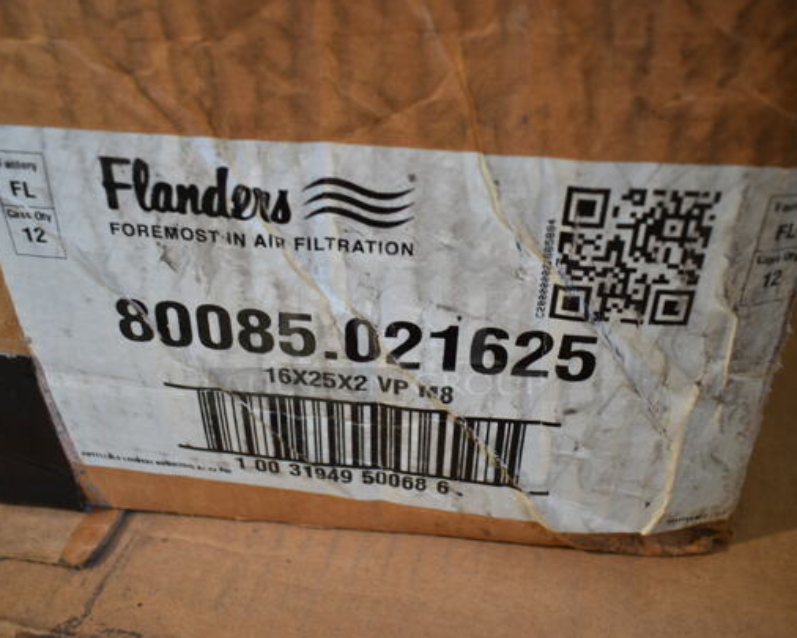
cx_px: 384
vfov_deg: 43.4
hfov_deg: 52.8
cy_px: 318
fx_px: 802
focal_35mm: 34
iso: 450
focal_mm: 20
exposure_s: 1/30
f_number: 3.5
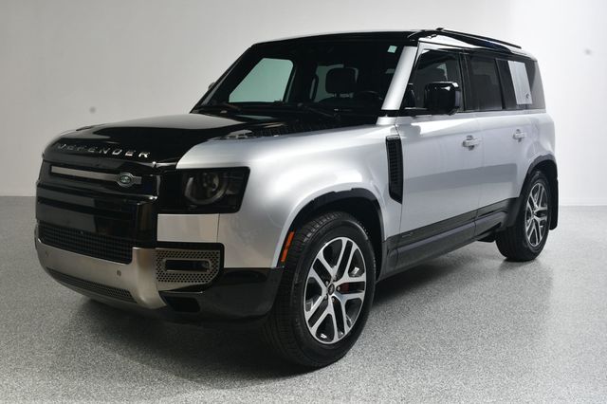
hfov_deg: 49.6
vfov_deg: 34.2
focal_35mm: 39
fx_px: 657
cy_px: 202
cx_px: 304
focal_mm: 26
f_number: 11
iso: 100
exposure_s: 1/160
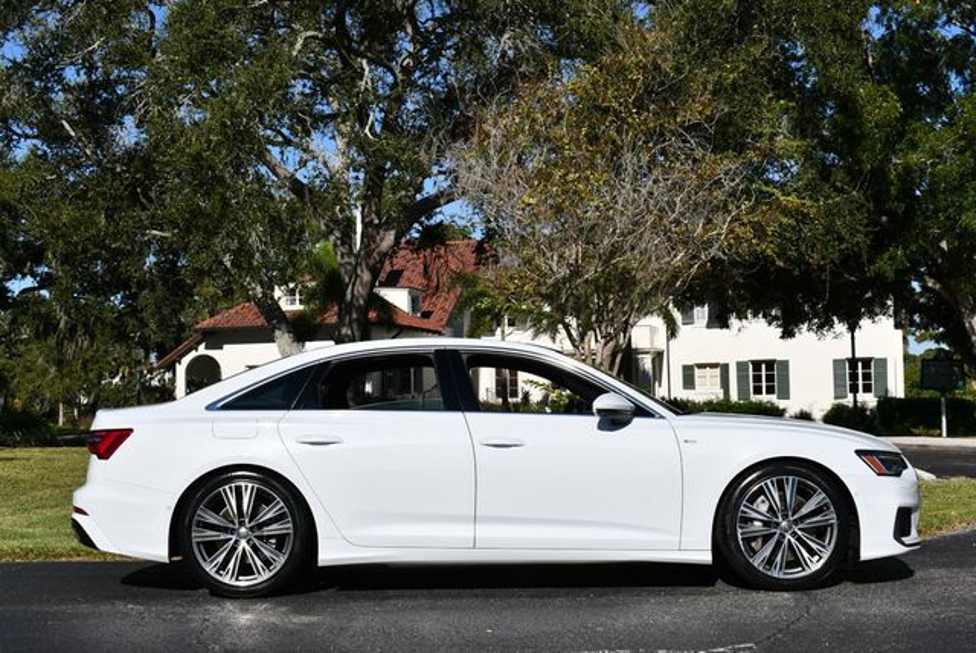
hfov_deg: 41.1
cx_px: 488
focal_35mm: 48
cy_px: 326
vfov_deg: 28.1
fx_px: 1302
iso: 100
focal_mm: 24
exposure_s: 1/400
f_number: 10
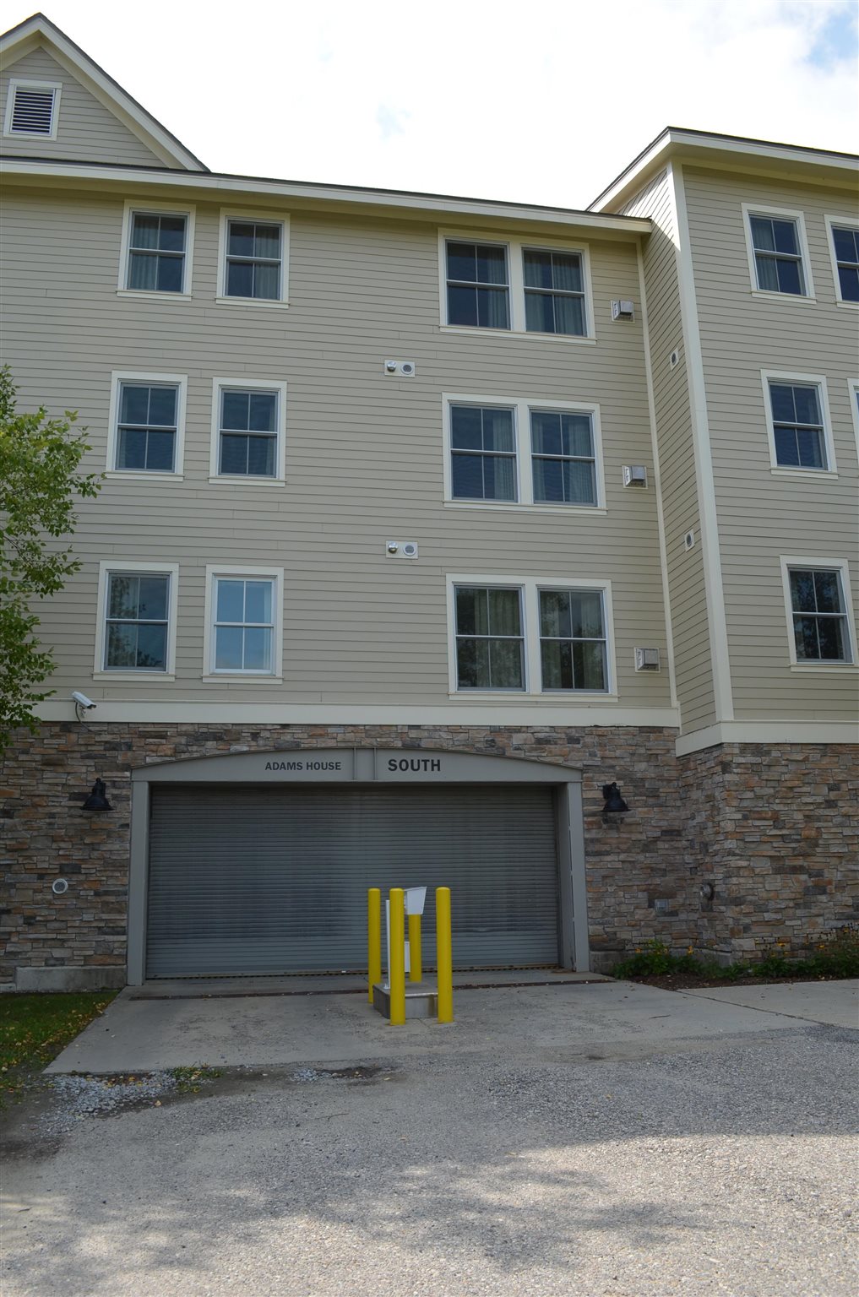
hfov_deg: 47.7
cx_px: 430
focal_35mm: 27
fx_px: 971
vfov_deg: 67.5
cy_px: 648
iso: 160
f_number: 8
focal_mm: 18
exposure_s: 1/250
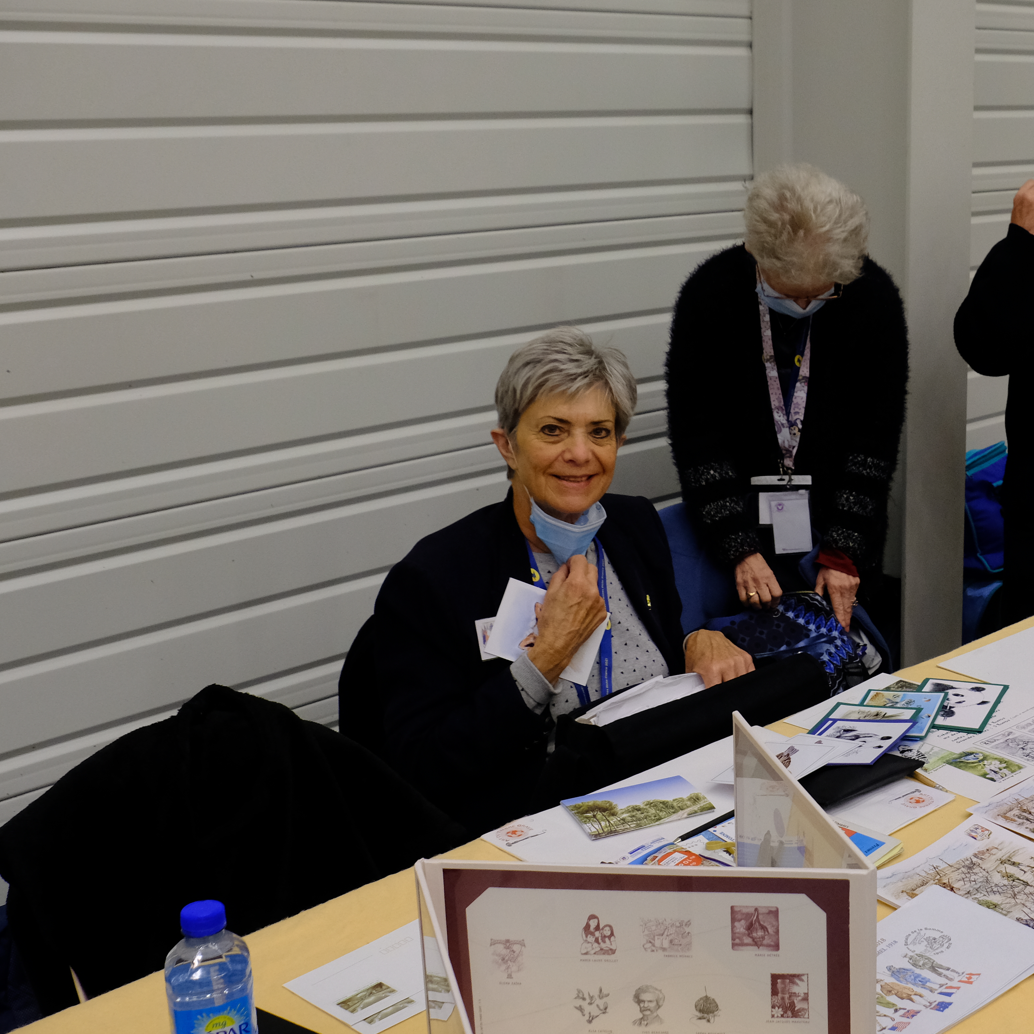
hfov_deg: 33.0
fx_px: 1622
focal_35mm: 48
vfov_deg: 35.3
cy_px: 477
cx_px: 990
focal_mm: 19
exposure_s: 1/42
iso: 1600
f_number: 5.6
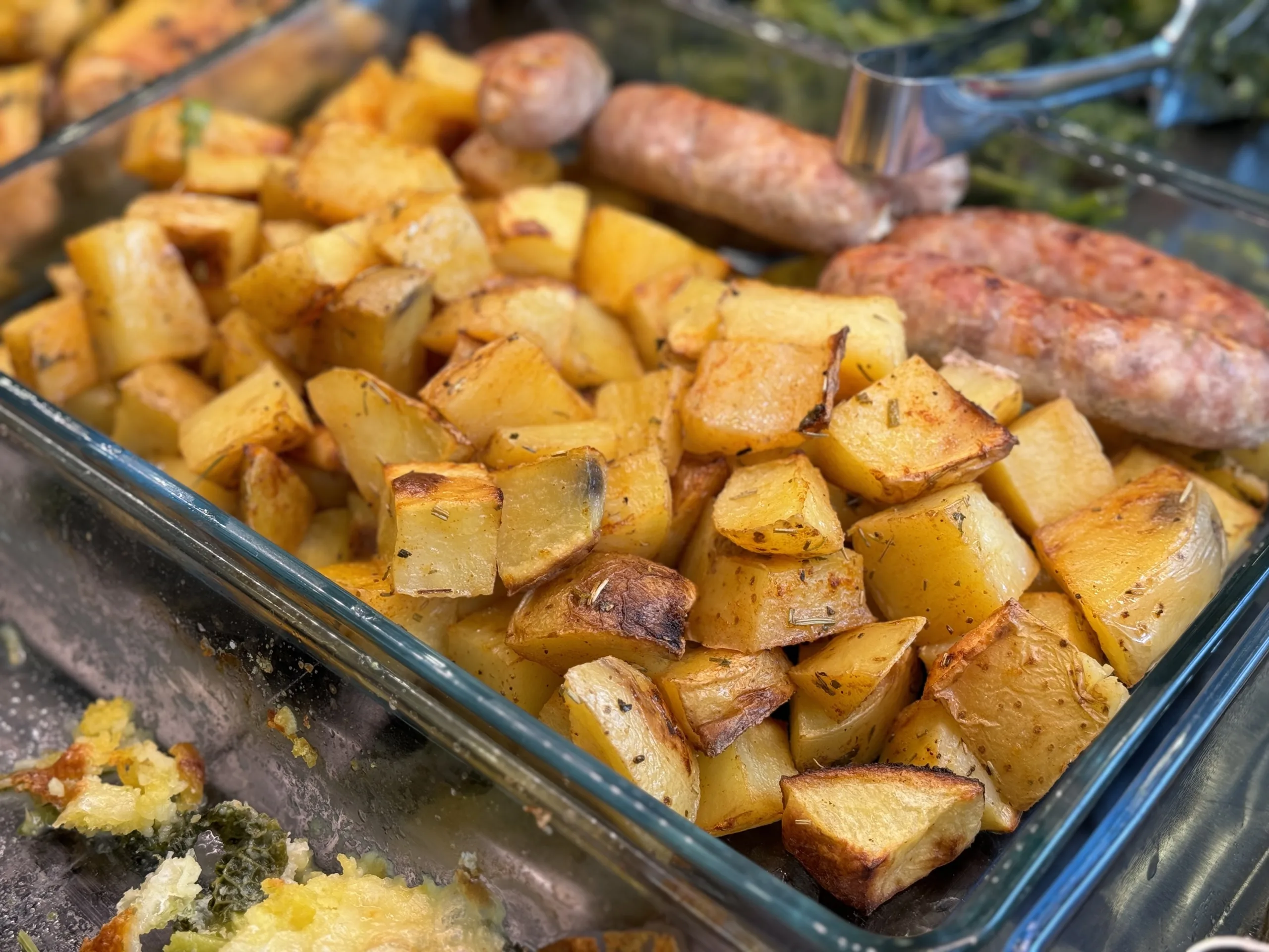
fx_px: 1760
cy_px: 476
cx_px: 634
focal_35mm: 48
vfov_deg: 30.3
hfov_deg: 39.7
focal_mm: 6.86
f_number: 1.78
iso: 64
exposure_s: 1/100
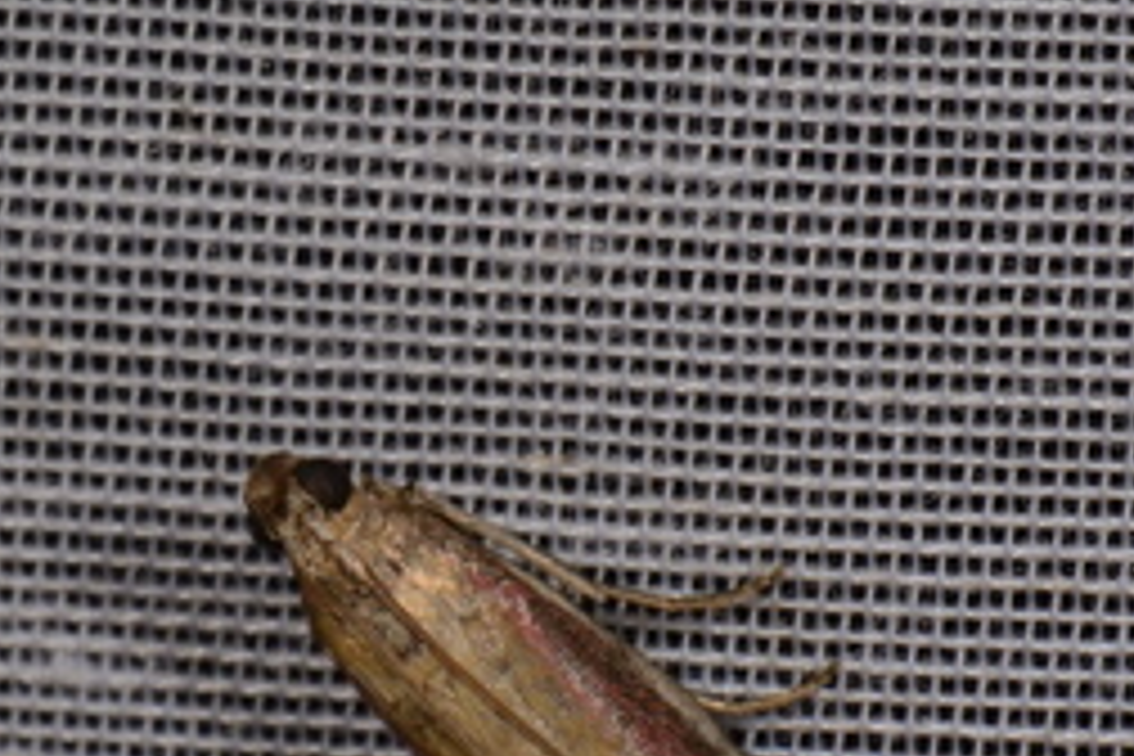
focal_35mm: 401
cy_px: 603
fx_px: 12617
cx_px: 342
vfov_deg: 3.4
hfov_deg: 5.1
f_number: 22
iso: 100
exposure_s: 1/60
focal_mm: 85
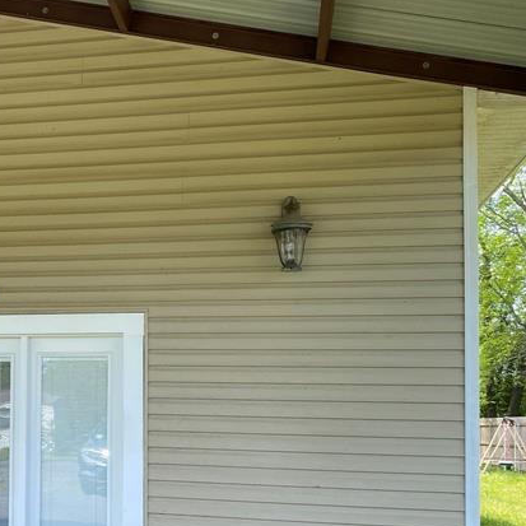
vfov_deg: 29.8
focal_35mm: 57
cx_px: 27
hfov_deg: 28.6
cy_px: 359
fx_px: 980
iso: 32
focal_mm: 4.25
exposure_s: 1/529
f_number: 1.8
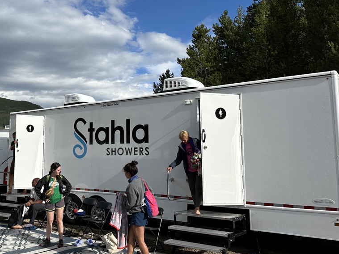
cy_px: 121
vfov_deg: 37.7
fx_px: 372
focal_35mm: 38
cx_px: 75
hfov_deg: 46.7
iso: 80
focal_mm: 6.86
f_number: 1.78
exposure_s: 1/6623
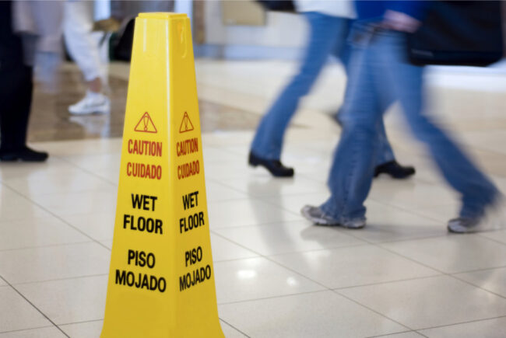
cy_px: 169
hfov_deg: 27.0
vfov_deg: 18.2
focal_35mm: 75
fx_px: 1055
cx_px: 253
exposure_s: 1/20
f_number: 1.8
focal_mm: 50
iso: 100
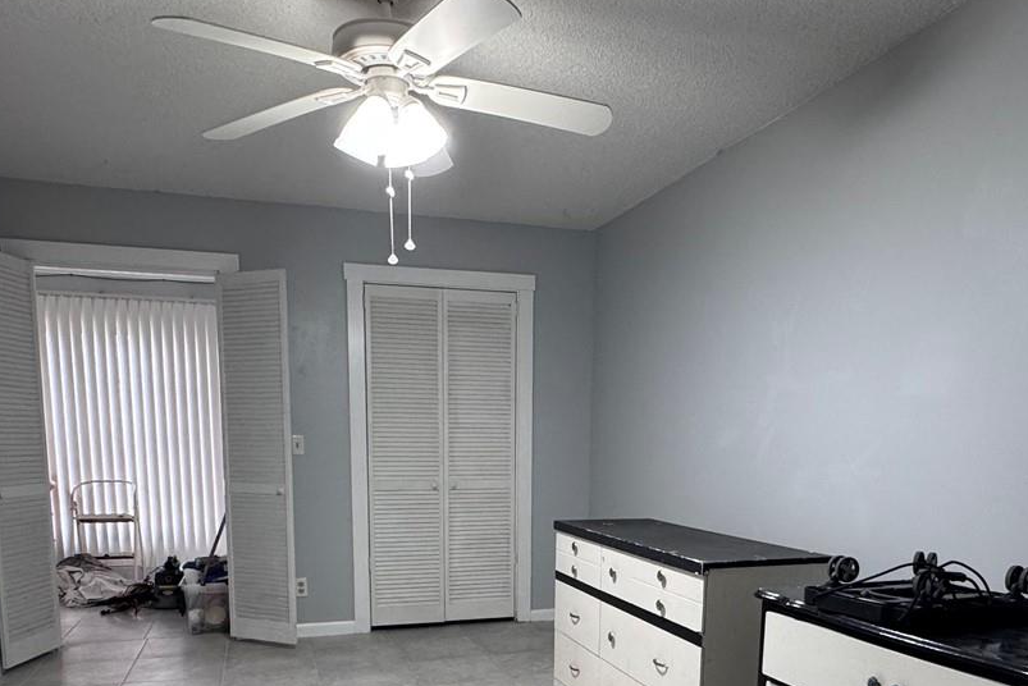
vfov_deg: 42.6
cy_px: 567
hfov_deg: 63.6
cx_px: 521
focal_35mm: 29
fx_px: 828
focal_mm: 2.22
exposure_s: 1/60
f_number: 2.2
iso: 250
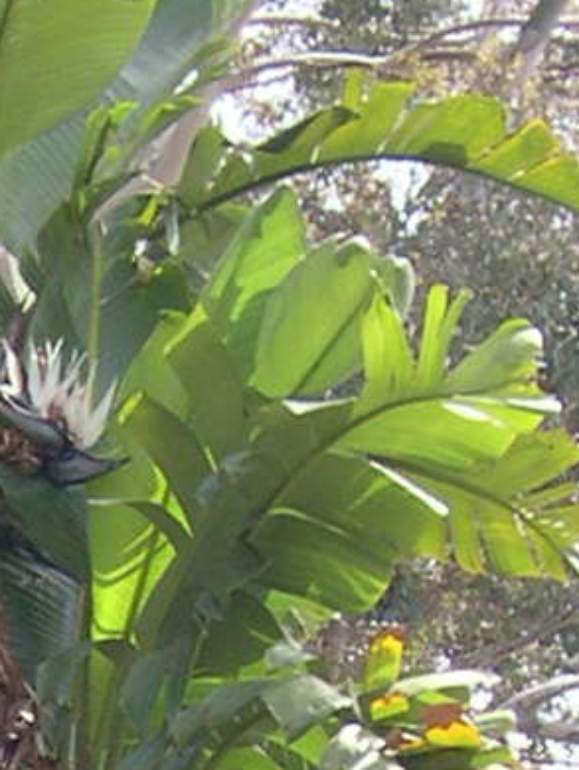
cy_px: 1230
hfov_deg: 8.0
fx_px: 4121
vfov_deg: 10.3
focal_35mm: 185
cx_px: -88
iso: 100
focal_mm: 8
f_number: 2.8
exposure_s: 1/338
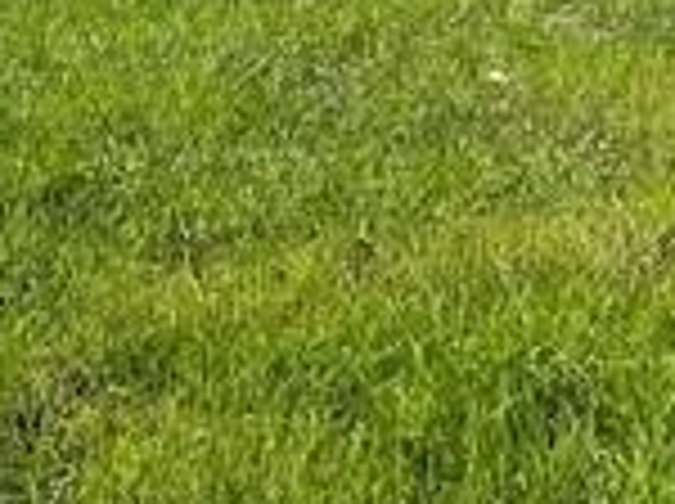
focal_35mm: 178
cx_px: 342
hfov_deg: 11.1
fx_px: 3465
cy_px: -266
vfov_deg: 8.1
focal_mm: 4.25
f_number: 1.8
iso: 32
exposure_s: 1/6061
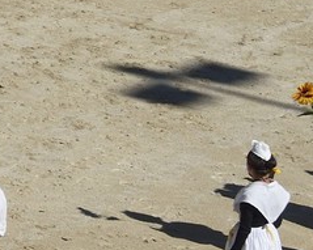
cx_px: -701
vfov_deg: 5.4
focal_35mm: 283
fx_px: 2621
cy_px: -114
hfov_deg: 6.2
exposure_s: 1/500
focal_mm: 45
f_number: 11
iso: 200
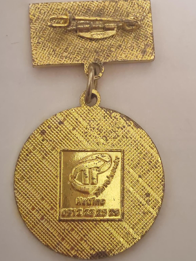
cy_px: 127
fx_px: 596
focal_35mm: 79
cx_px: 85
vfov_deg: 24.7
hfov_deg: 18.7
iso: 1000
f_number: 1.95
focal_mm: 5.52
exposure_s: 1/50
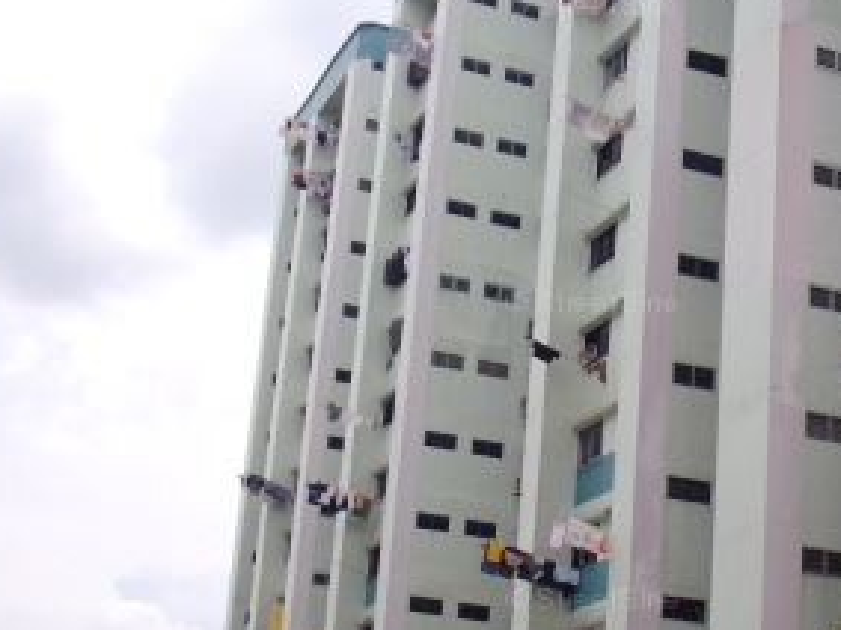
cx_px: 728
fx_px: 1749
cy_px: 306
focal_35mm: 72
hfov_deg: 26.3
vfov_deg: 20.4
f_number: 5.6
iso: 80
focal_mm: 6.2
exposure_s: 1/400
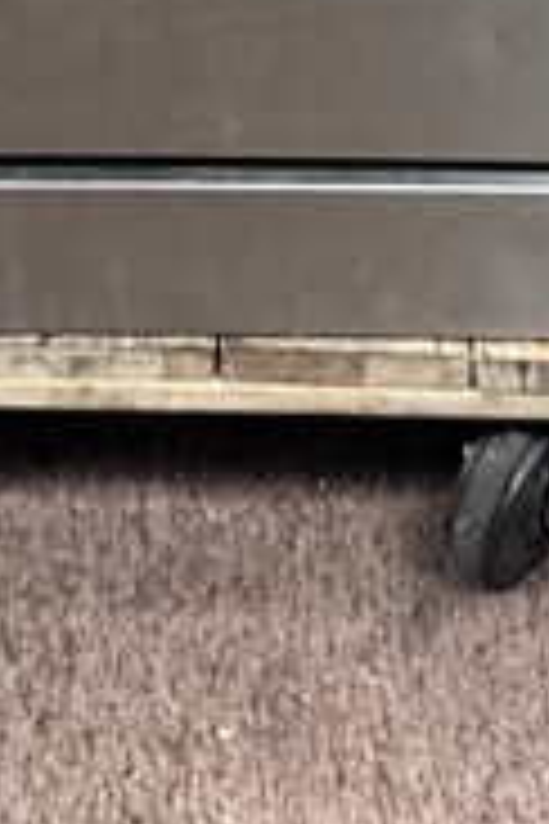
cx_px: 248
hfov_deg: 12.3
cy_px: -398
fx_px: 2539
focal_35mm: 111
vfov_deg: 16.8
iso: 640
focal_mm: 6.86
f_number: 1.78
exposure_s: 1/60
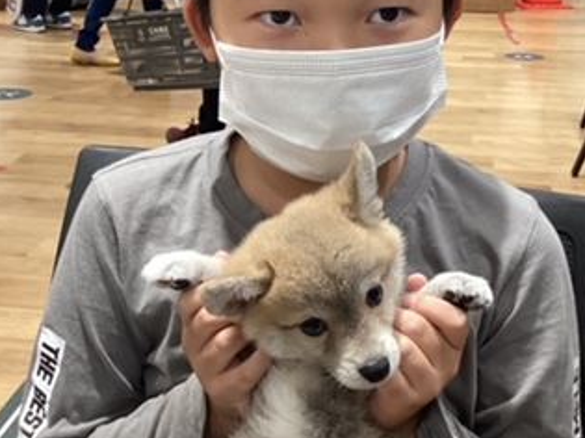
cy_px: 160
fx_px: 997
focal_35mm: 59
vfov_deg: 24.7
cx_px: 312
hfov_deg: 32.7
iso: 125
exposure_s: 1/60
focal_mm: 3.3
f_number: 2.4
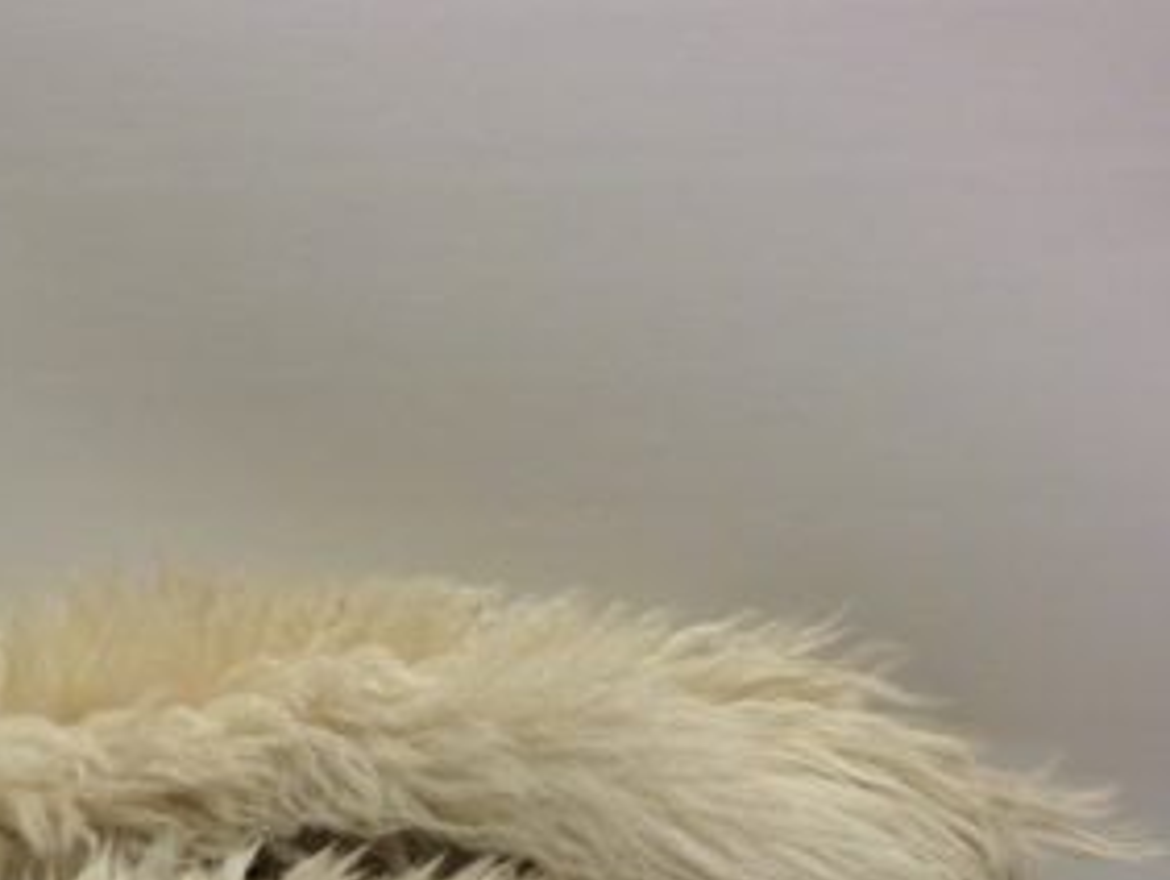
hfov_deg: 24.8
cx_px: 207
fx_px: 2605
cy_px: 1032
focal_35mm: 77
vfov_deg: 18.3
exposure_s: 1/50
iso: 50
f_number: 2.2
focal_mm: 4.15
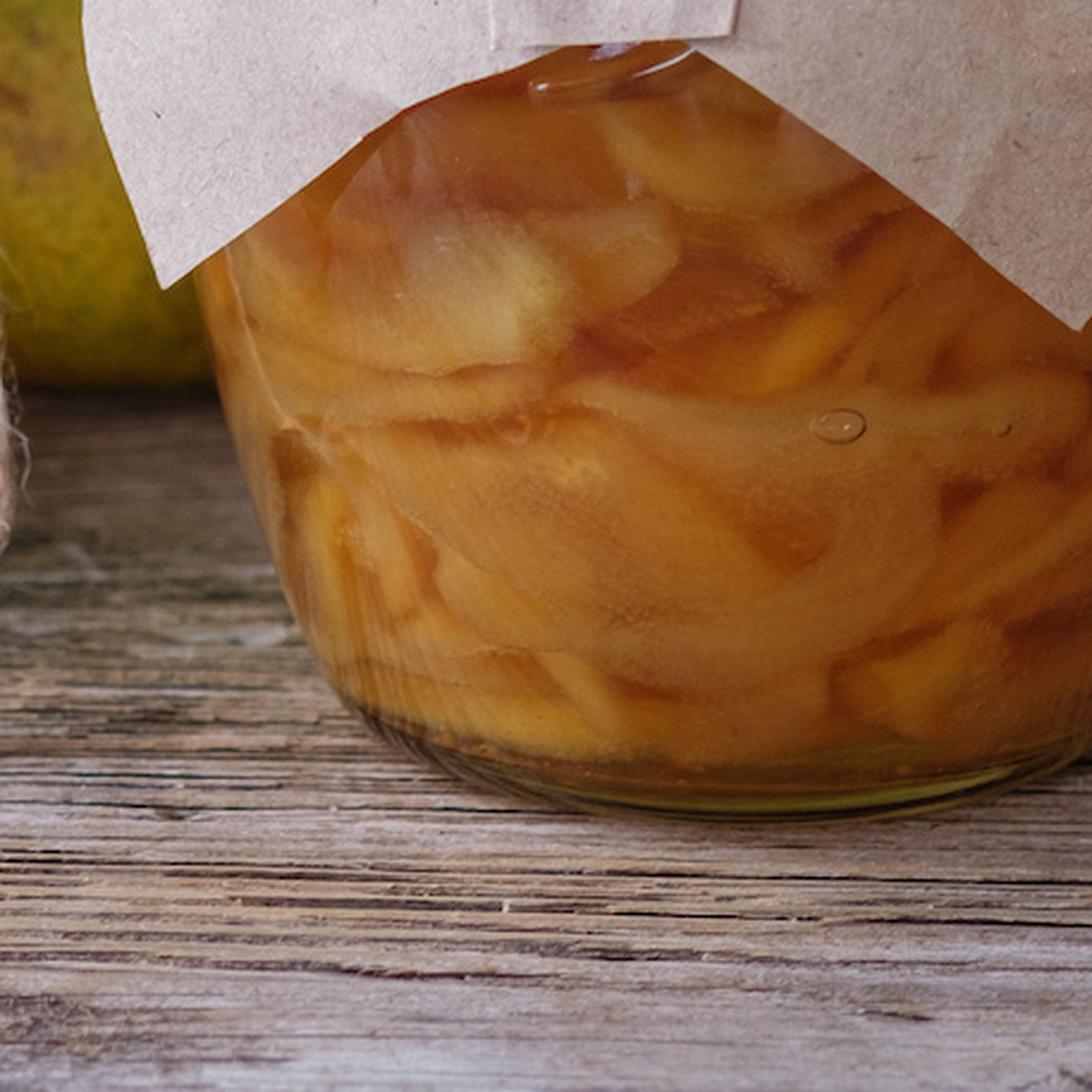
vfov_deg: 5.8
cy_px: -284
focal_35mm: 301
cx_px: 215
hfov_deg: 5.8
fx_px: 10743
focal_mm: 60
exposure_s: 1/120
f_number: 4
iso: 400
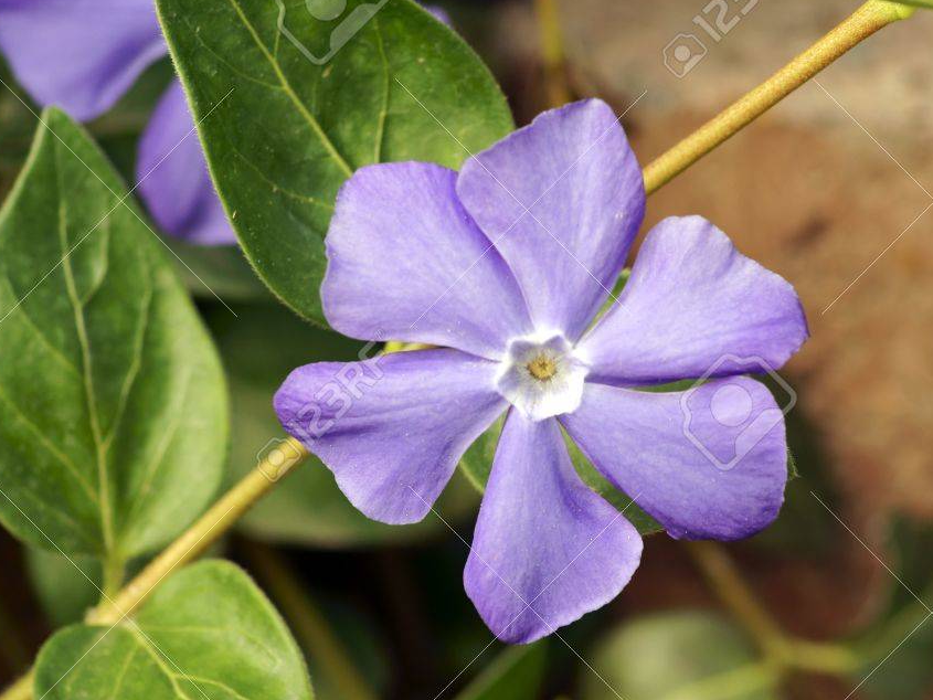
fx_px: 6577
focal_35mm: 244
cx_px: 527
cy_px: 366
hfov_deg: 8.1
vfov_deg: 6.1
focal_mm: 110
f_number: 7.1
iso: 200
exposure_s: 1/250
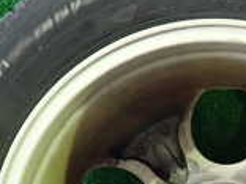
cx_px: 221
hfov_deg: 20.0
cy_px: 234
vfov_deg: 14.8
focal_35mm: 96
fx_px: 682
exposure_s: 1/30
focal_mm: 4.5
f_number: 2
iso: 500
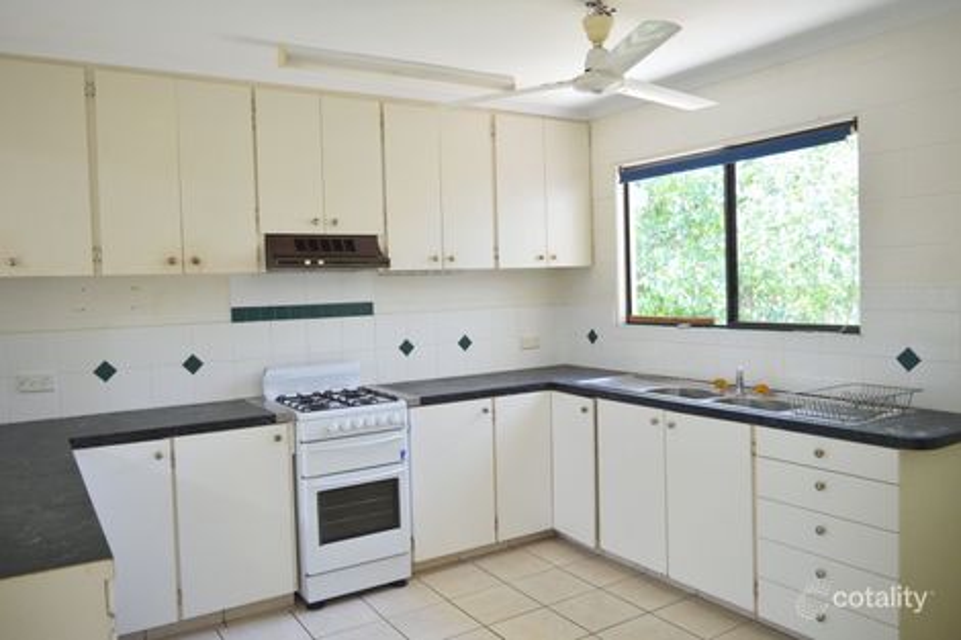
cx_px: 480
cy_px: 320
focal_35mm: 27
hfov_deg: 67.4
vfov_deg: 47.9
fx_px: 720
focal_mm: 18
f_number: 4
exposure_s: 1/60
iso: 400
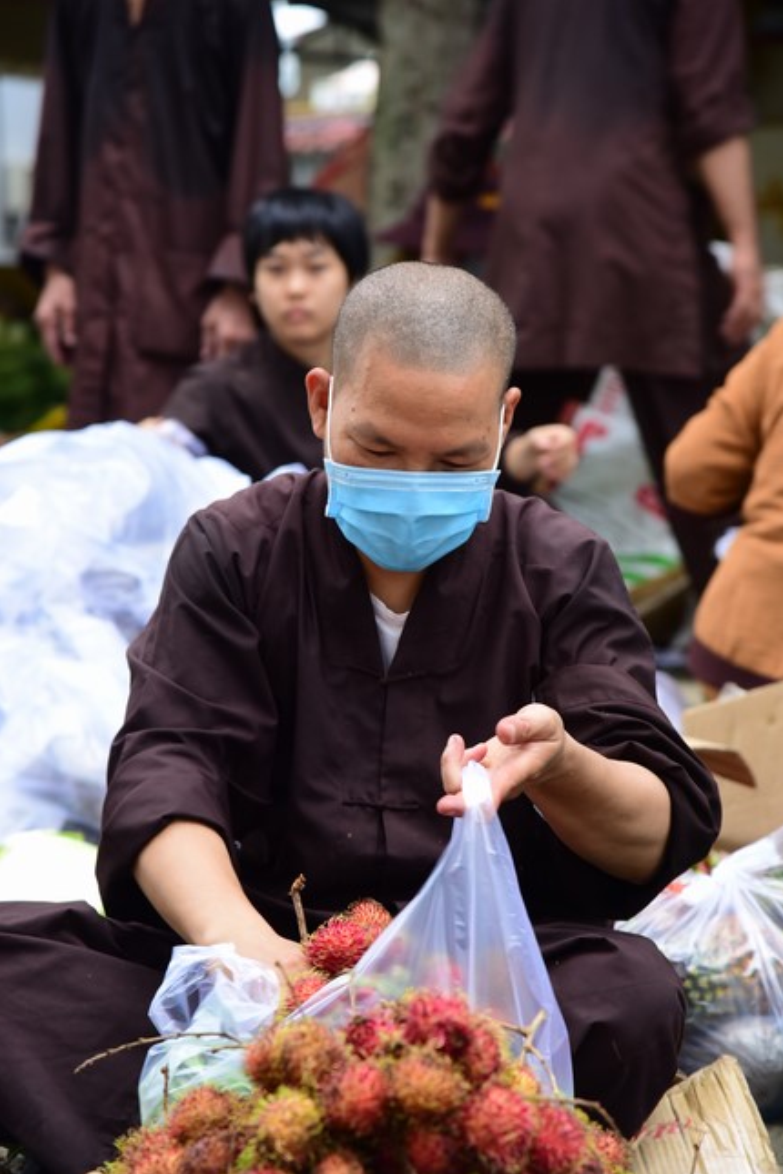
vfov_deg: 16.9
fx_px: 3947
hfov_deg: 11.3
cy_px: 588
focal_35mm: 121
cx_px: 392
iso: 800
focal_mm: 120
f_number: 5.6
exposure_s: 1/125
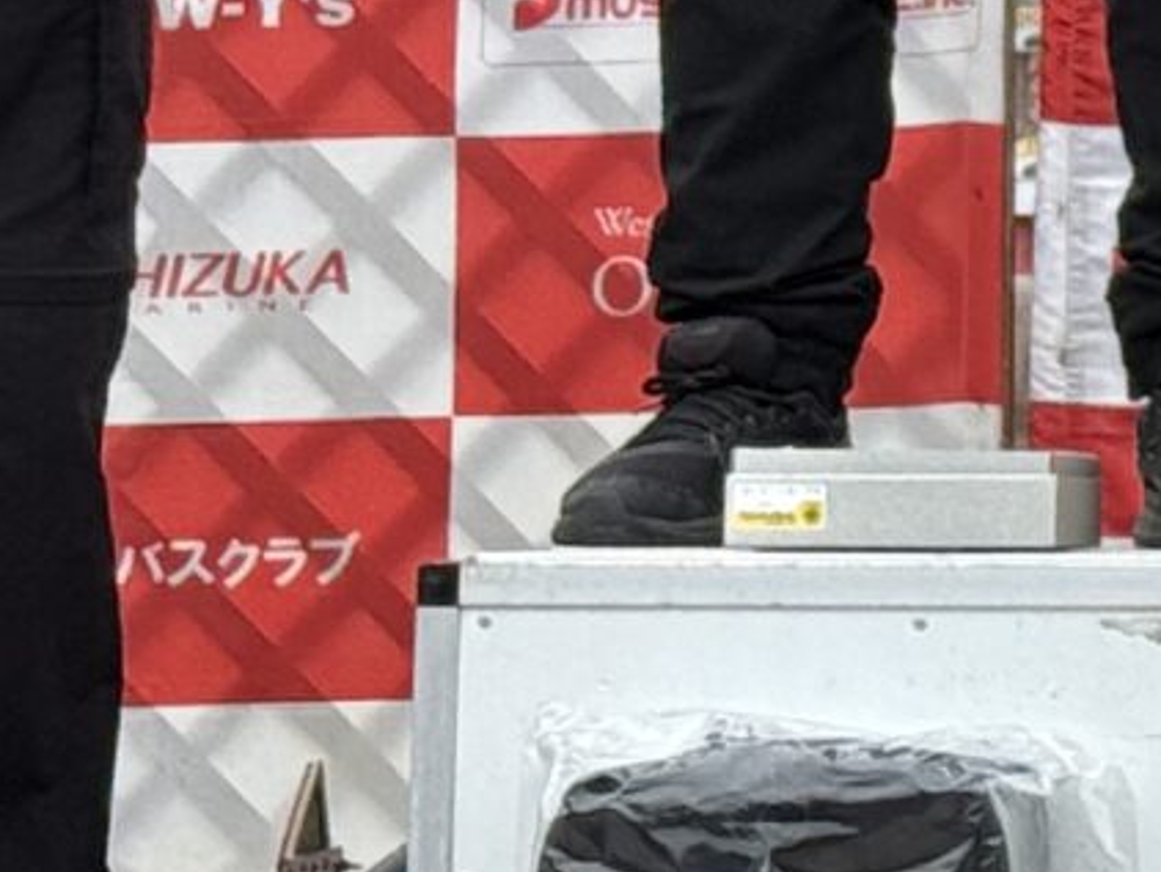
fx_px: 9766
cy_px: -630
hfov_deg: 6.6
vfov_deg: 5.1
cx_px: 2377
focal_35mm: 291
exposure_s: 1/1883
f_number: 1.78
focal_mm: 6.76
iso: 64
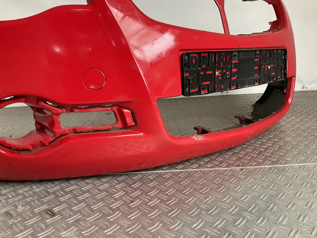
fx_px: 266
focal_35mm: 29
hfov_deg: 61.7
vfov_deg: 48.2
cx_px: 158
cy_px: 119
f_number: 1.8
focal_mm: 3
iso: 125
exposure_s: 1/50
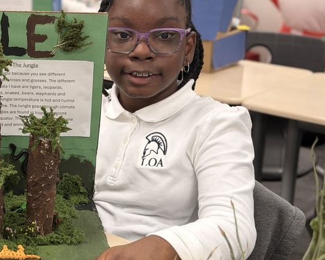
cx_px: 30
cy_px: 120
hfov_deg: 21.2
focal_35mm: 88
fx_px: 846
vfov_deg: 17.5
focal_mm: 6.76
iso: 160
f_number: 1.78
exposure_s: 1/60
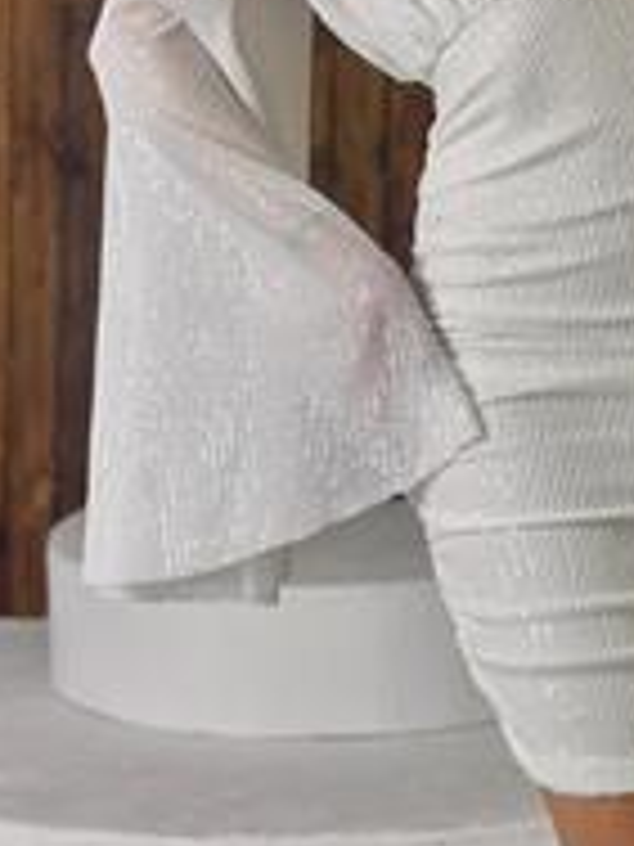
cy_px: 36
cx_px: 580
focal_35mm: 102
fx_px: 2491
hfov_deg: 14.3
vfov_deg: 18.8
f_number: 1.78
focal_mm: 6.86
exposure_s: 1/390
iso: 80
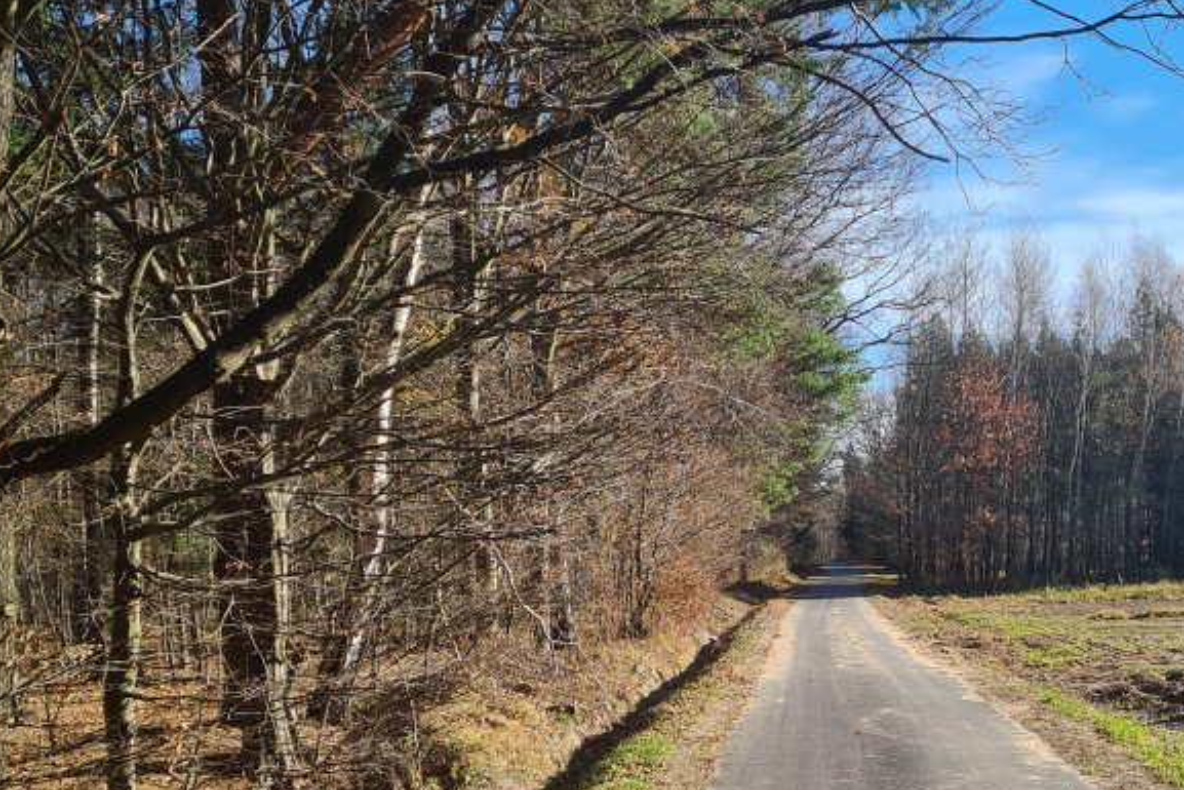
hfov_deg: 40.5
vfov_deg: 27.7
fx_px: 1579
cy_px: 603
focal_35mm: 48
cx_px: 798
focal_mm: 5.4
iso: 50
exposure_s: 1/1412
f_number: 1.8
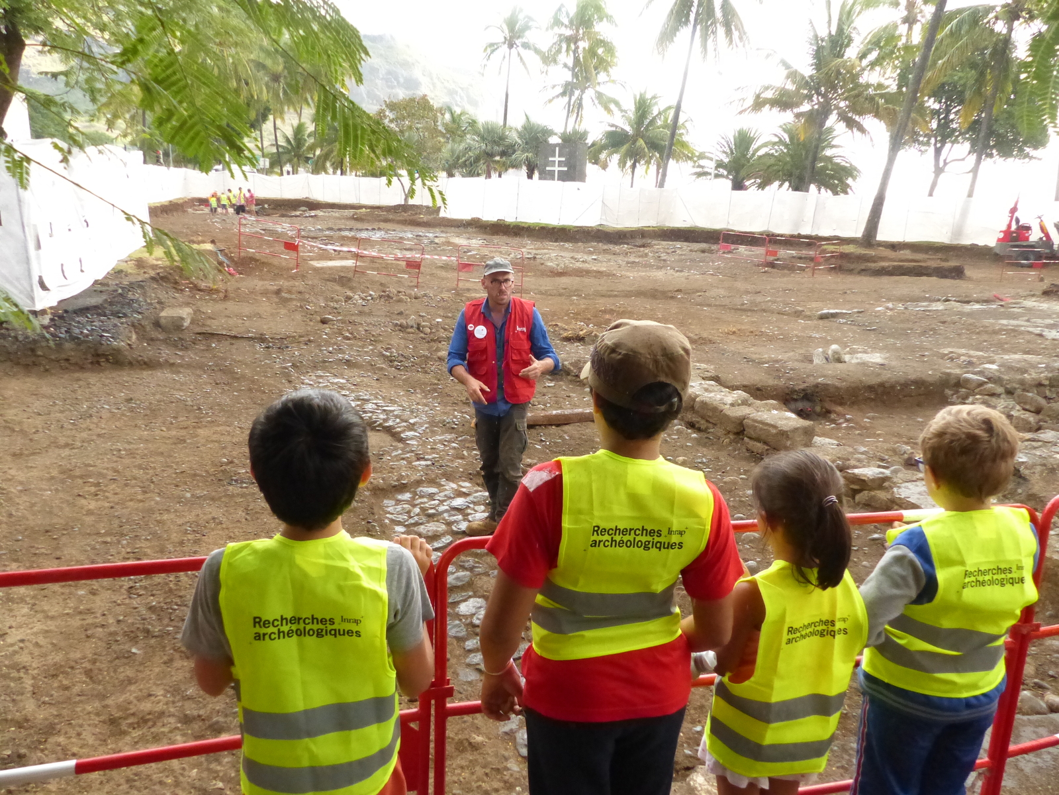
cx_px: 530
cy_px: 398
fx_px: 765
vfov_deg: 54.9
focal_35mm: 25
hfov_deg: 69.4
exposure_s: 1/640
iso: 800
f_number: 4
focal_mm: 4.5
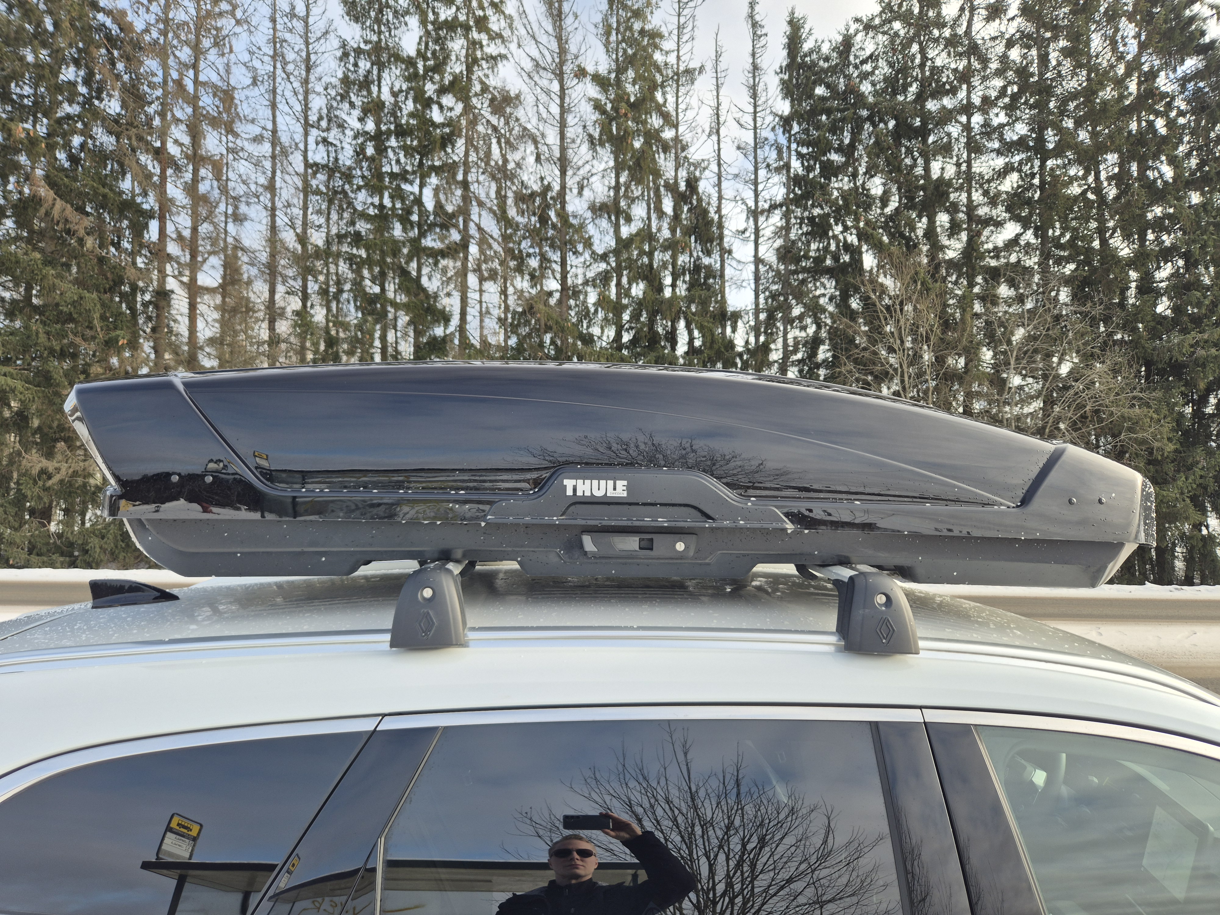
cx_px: 610
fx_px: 811
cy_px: 458
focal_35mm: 23
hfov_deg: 73.9
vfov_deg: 58.9
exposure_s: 1/530
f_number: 1.8
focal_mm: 5.4
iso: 25
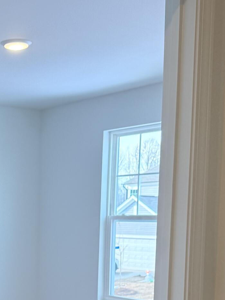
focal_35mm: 77
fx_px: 667
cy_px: 274
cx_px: -57
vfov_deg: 24.6
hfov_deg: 18.0
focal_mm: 6.76
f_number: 1.78
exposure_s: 1/235
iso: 160
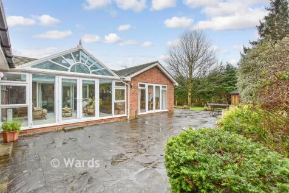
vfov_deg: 77.3
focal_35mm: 15
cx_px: 144
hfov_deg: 100.4
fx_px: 120
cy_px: 96
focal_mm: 10
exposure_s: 1/200
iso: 320
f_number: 8
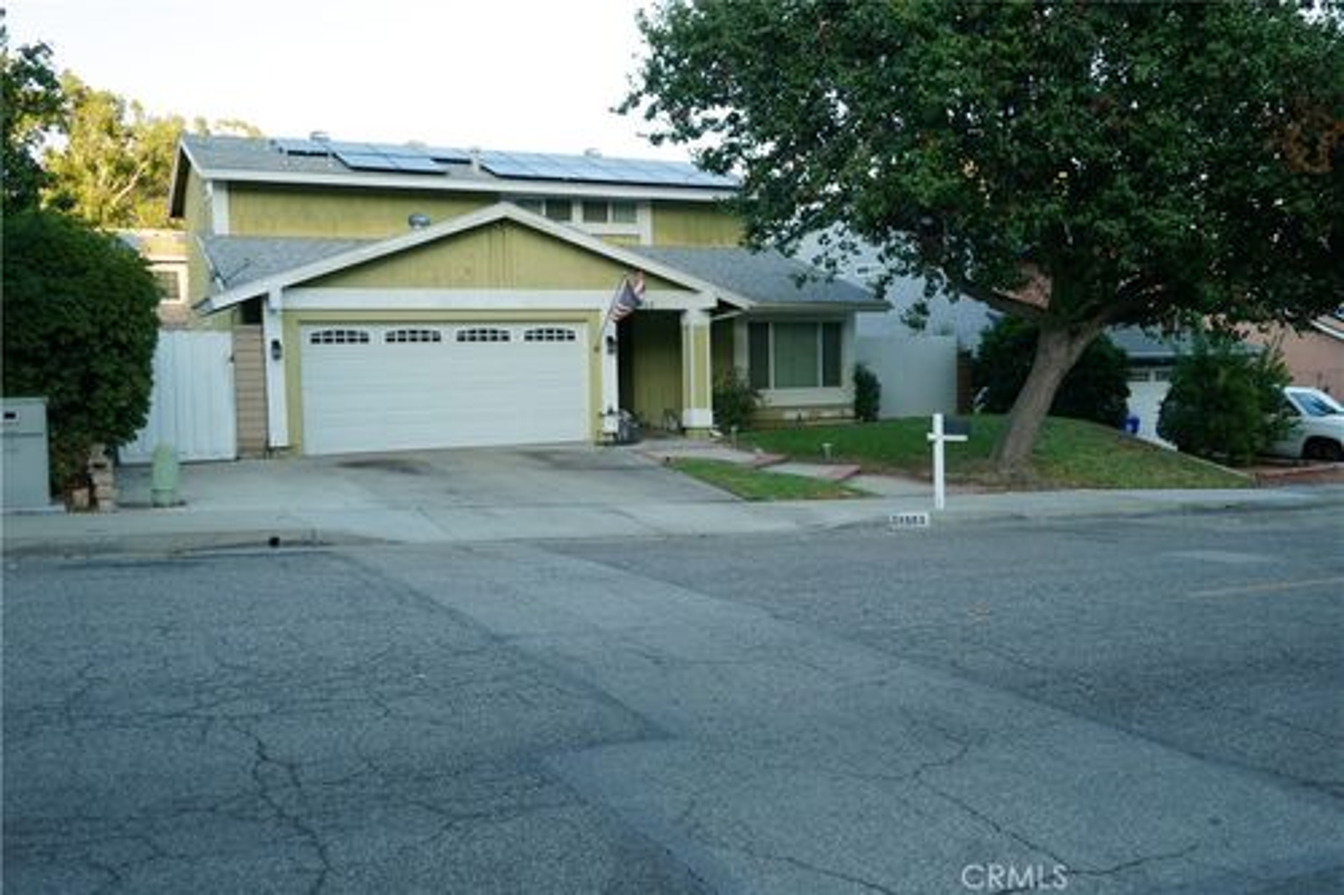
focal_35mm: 32
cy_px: 448
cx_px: 672
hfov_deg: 58.7
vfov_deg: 41.1
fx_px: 1194
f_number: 4
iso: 160
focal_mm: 32
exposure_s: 1/160
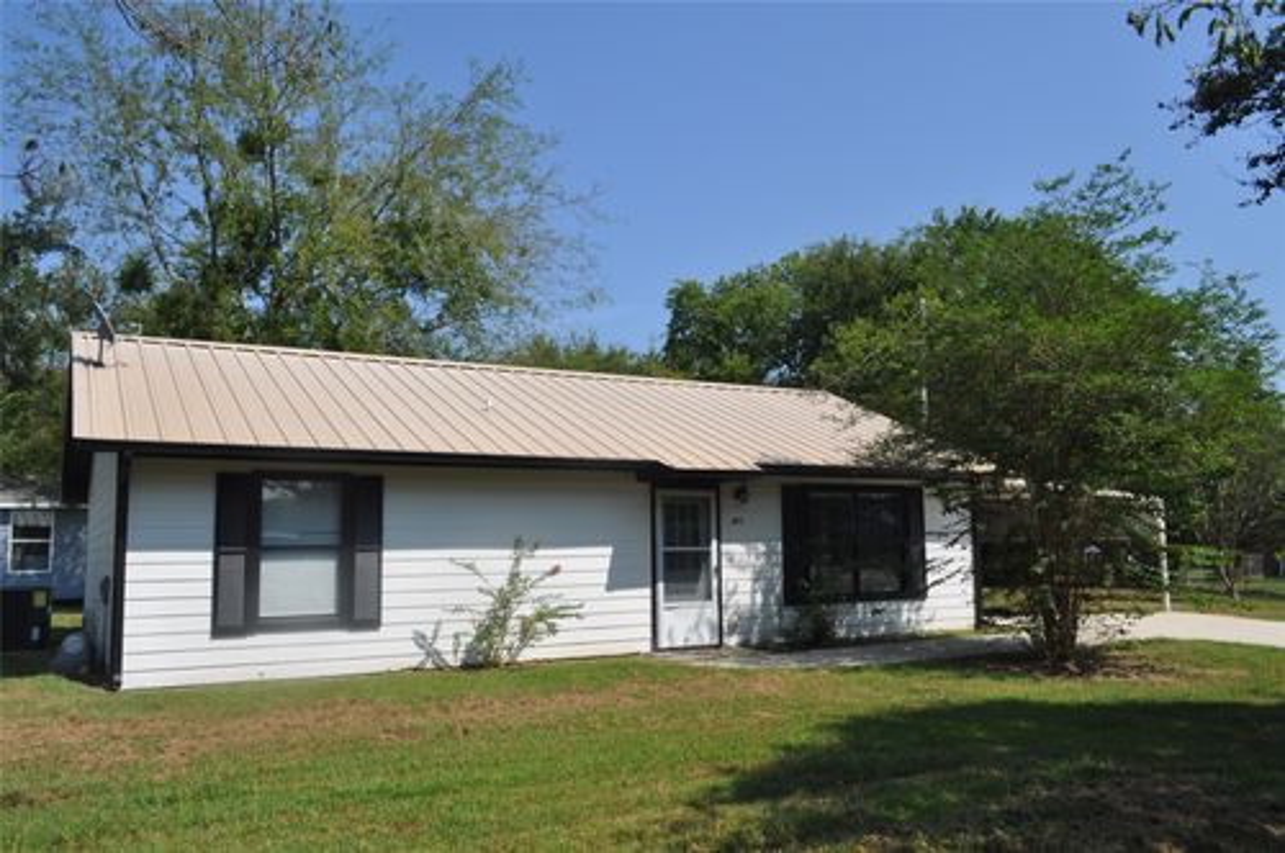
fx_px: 962
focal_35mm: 27
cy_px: 426
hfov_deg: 67.4
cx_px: 642
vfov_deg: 47.8
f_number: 10
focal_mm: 18
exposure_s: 1/400
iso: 200
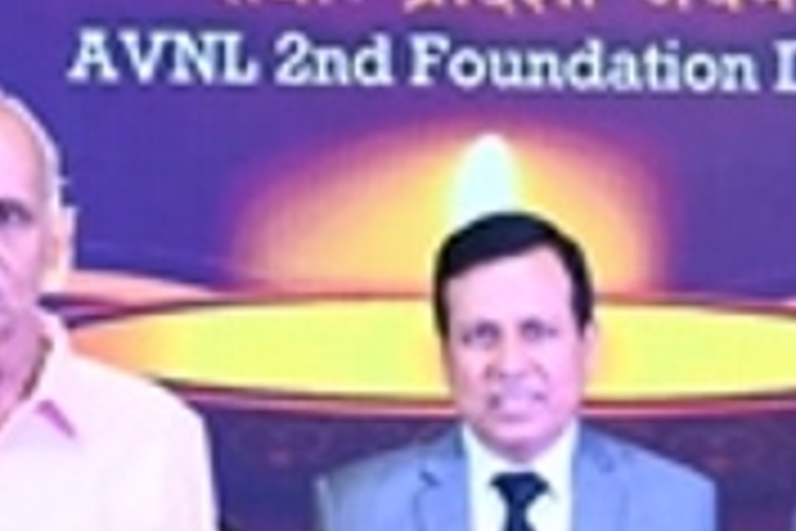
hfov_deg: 14.6
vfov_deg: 9.6
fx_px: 3073
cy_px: 830
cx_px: 702
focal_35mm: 139
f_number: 7.1
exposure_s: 1/160
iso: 1600
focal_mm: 24
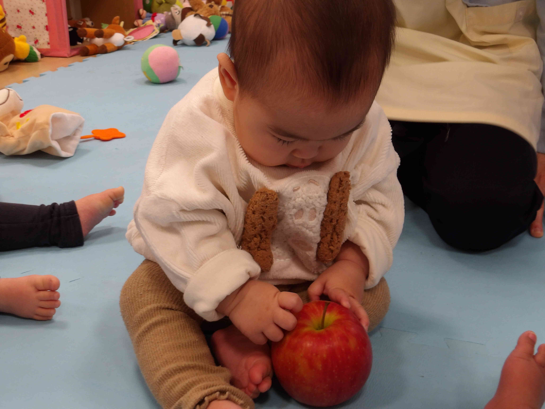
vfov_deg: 27.5
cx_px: 272
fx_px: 834
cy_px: 204
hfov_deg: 36.2
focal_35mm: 53
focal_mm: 9.4
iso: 124
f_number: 4.2
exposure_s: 1/30
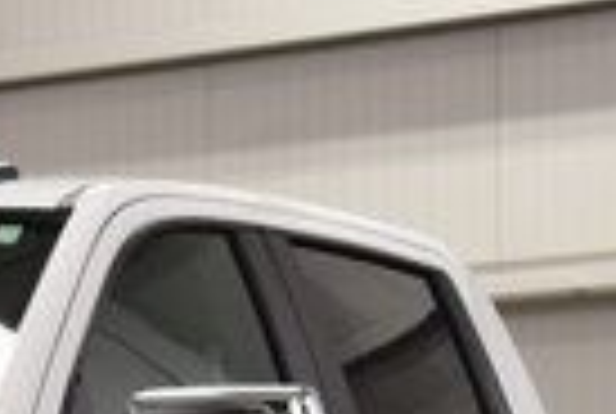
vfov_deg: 5.4
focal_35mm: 252
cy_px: 700
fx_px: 4321
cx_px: -342
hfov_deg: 8.0
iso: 400
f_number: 7.1
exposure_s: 1/30
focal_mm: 36
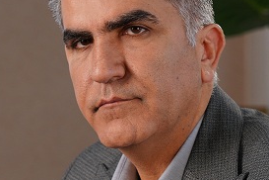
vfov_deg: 5.3
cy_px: 207
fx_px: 1928
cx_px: -46
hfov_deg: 7.9
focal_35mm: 258
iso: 400
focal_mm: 74
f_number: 5
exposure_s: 1/160
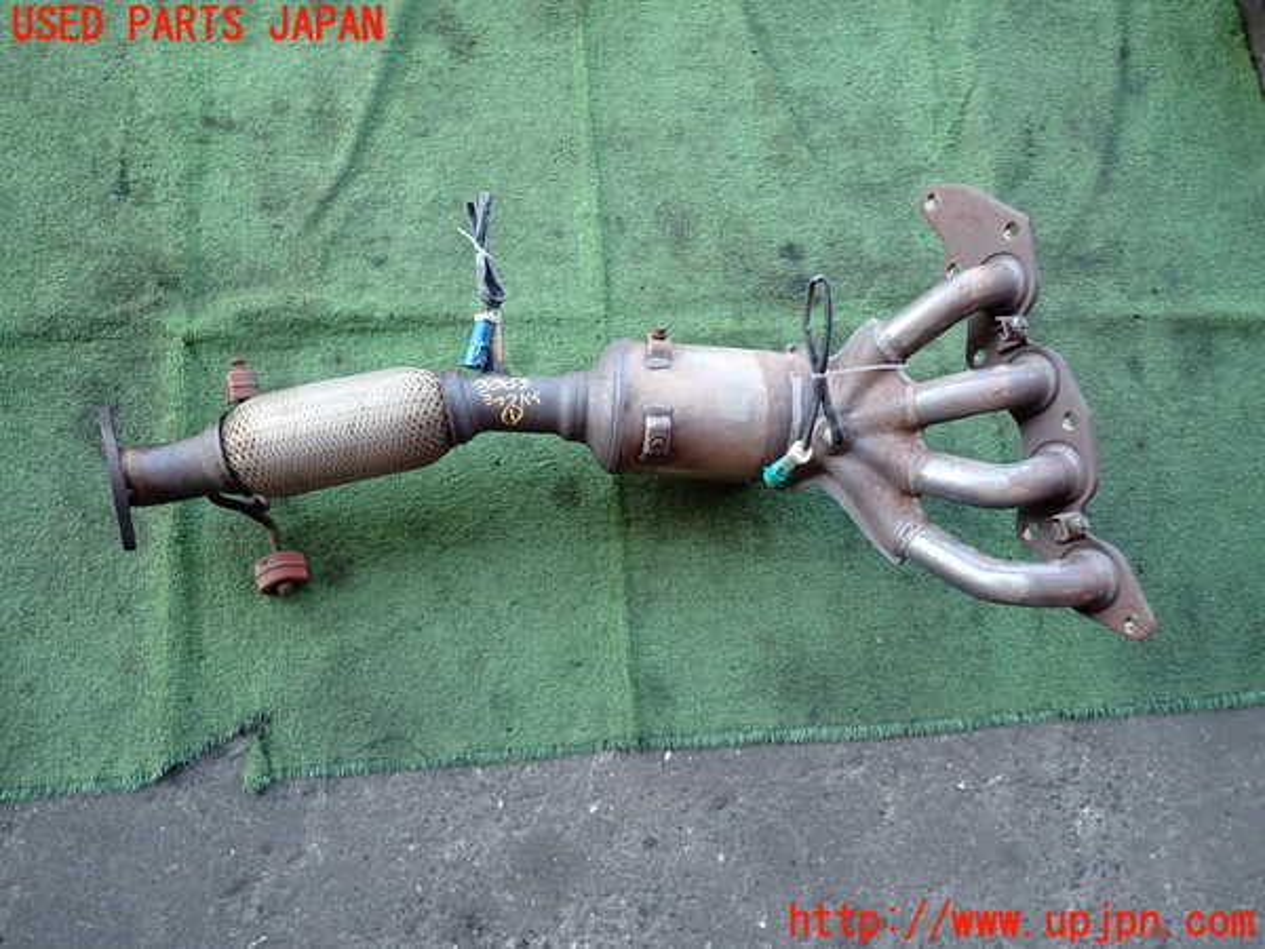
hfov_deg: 69.4
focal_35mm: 25
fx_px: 914
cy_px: 474
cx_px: 632
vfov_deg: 54.9
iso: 160
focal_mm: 4.5
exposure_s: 1/125
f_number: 2
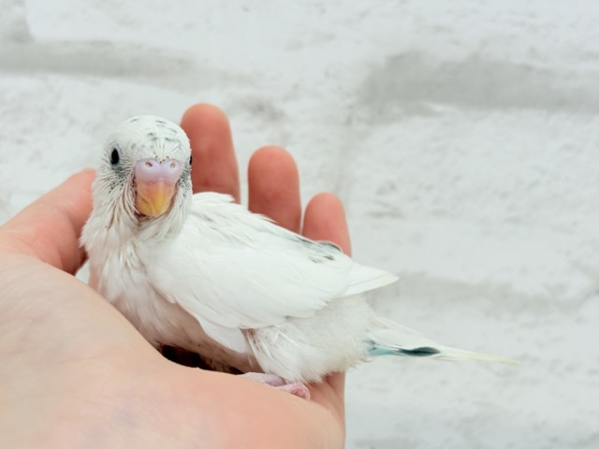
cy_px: 224
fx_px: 900
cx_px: 300
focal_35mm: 52
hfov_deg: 36.8
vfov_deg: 28.0
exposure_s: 1/100
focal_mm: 5.96
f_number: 1.6
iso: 64
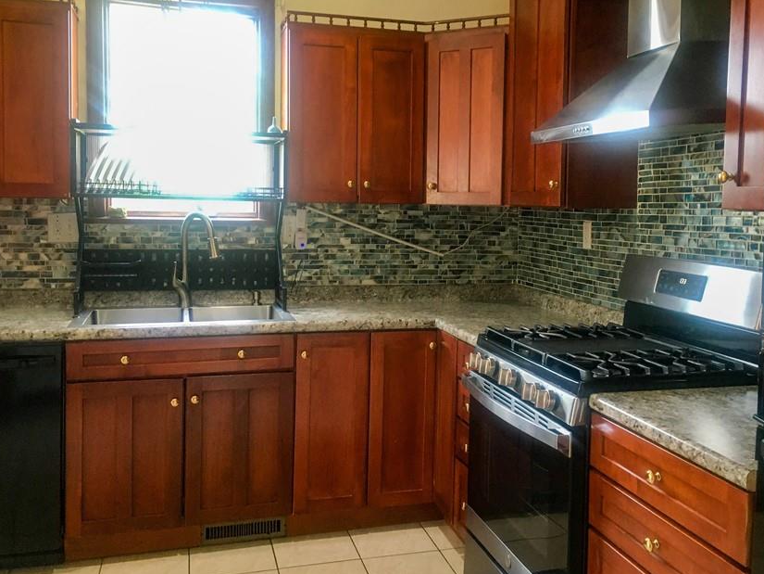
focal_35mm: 36
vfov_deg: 39.6
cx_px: 430
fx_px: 795
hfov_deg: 51.2
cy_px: 251
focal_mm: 4.15
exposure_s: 1/30
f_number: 2.2
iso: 100
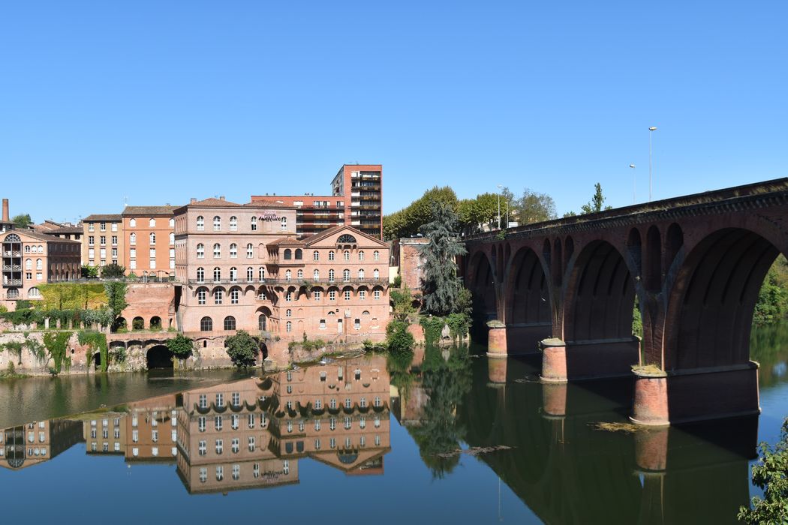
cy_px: 262
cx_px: 394
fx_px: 854
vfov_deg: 34.2
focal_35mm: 39
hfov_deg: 49.6
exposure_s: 1/400
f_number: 10
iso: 200
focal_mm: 26
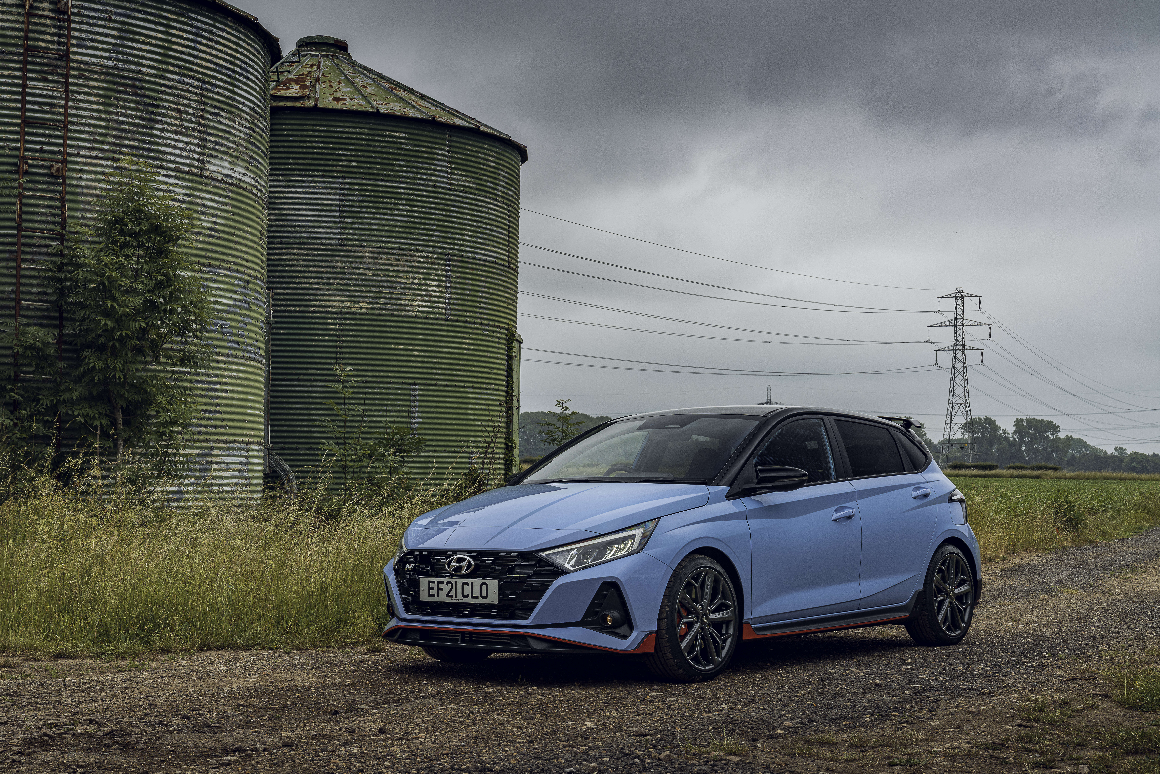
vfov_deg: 26.5
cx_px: 580
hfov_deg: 38.9
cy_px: 387
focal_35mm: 51
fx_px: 1643
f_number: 10
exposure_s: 1/100
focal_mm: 51
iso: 200
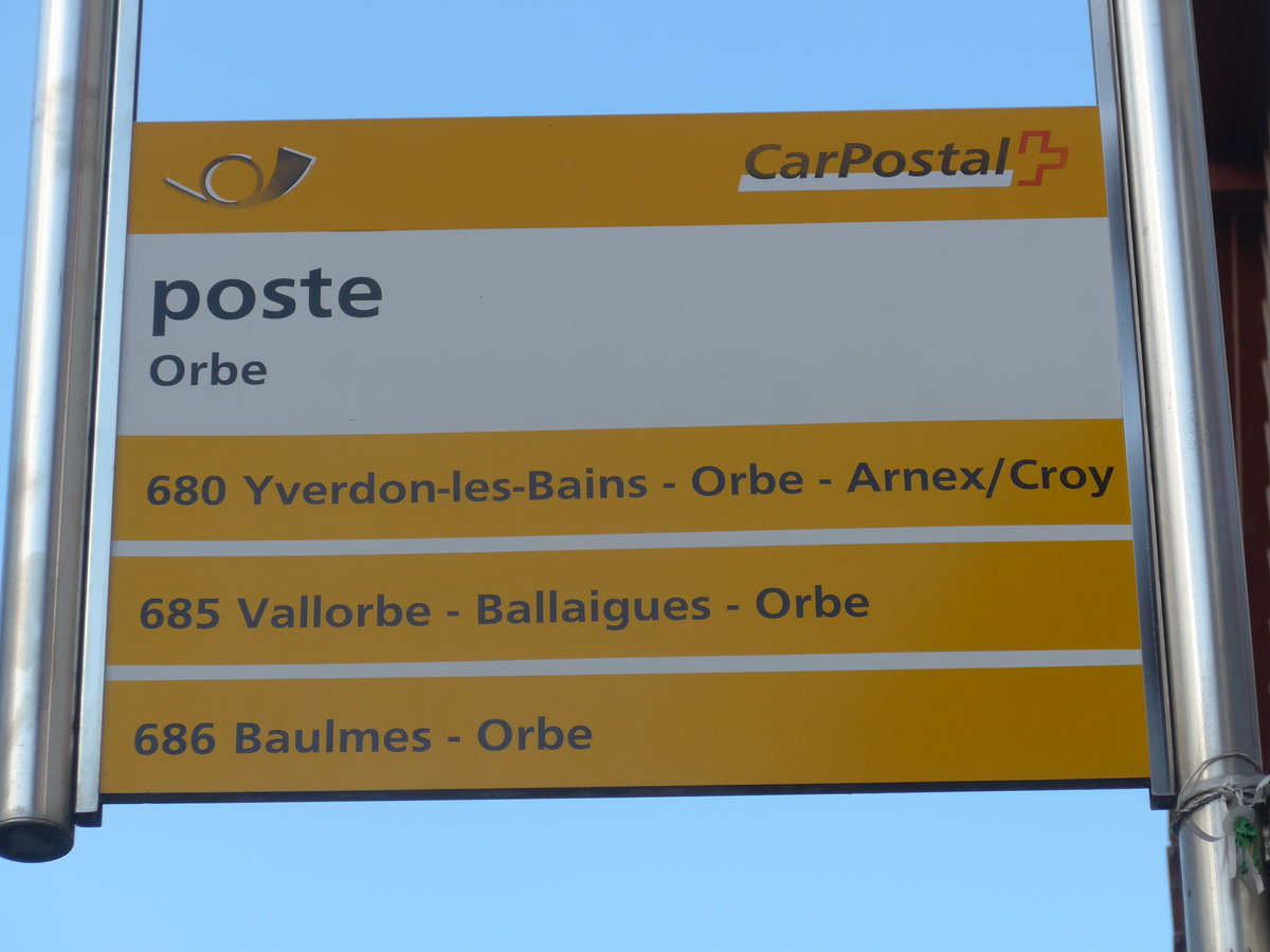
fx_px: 4843
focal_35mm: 132
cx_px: 635
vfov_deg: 11.2
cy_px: 476
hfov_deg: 14.9
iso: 80
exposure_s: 1/100
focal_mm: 25.7
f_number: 5.3
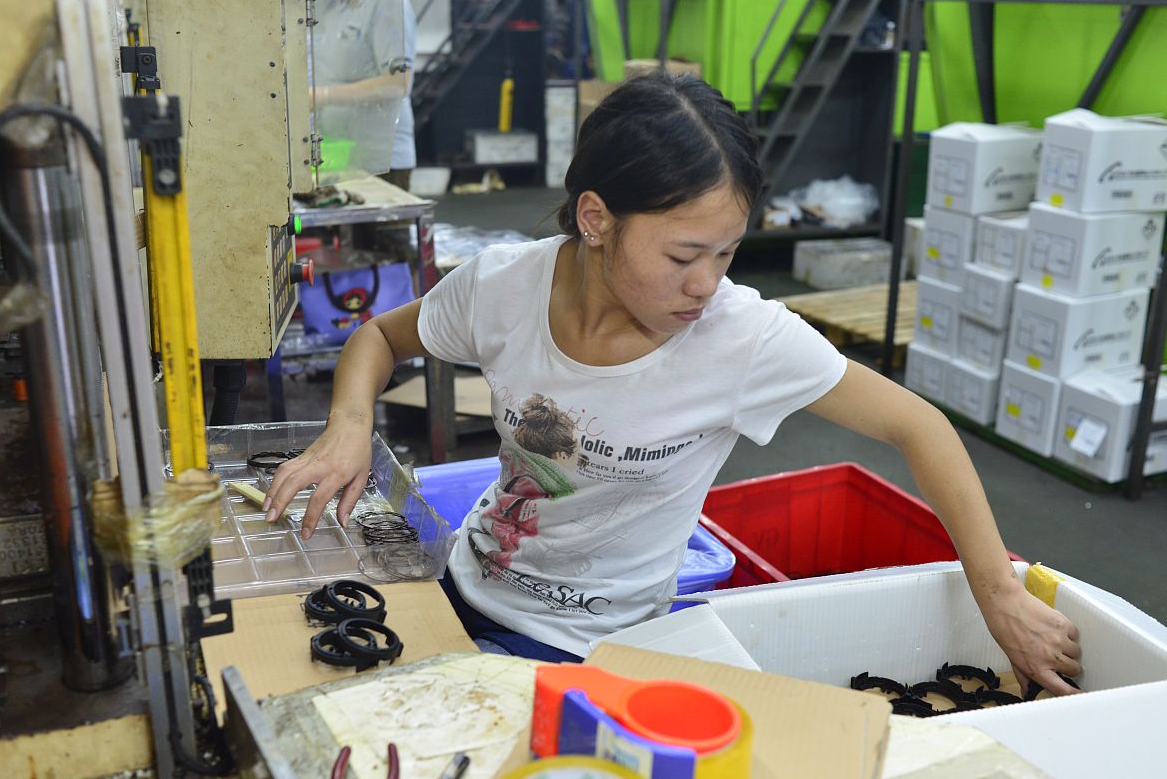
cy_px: 386
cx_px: 599
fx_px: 1167
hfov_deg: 53.1
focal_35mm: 36
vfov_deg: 36.9
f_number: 4.5
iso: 2000
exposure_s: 1/100
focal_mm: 35
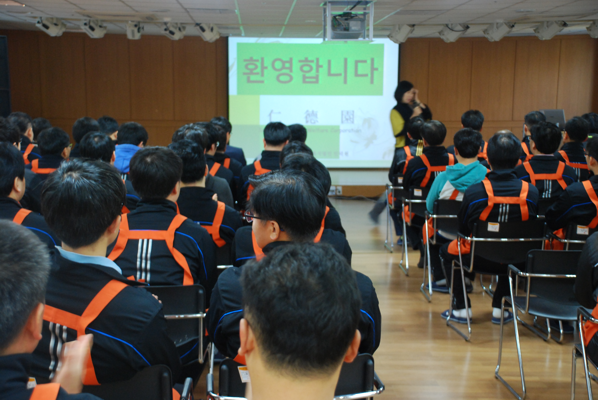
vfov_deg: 22.7
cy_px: 200
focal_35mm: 60
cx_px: 299
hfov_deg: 33.4
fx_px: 998
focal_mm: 40
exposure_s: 1/30
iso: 800
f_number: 4.5
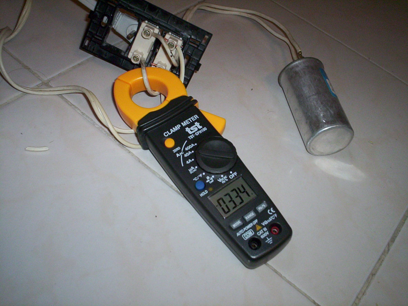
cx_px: 204
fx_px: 448
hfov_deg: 49.0
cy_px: 153
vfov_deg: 37.7
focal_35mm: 38
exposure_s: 1/60
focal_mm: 4.99
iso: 140
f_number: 4.5
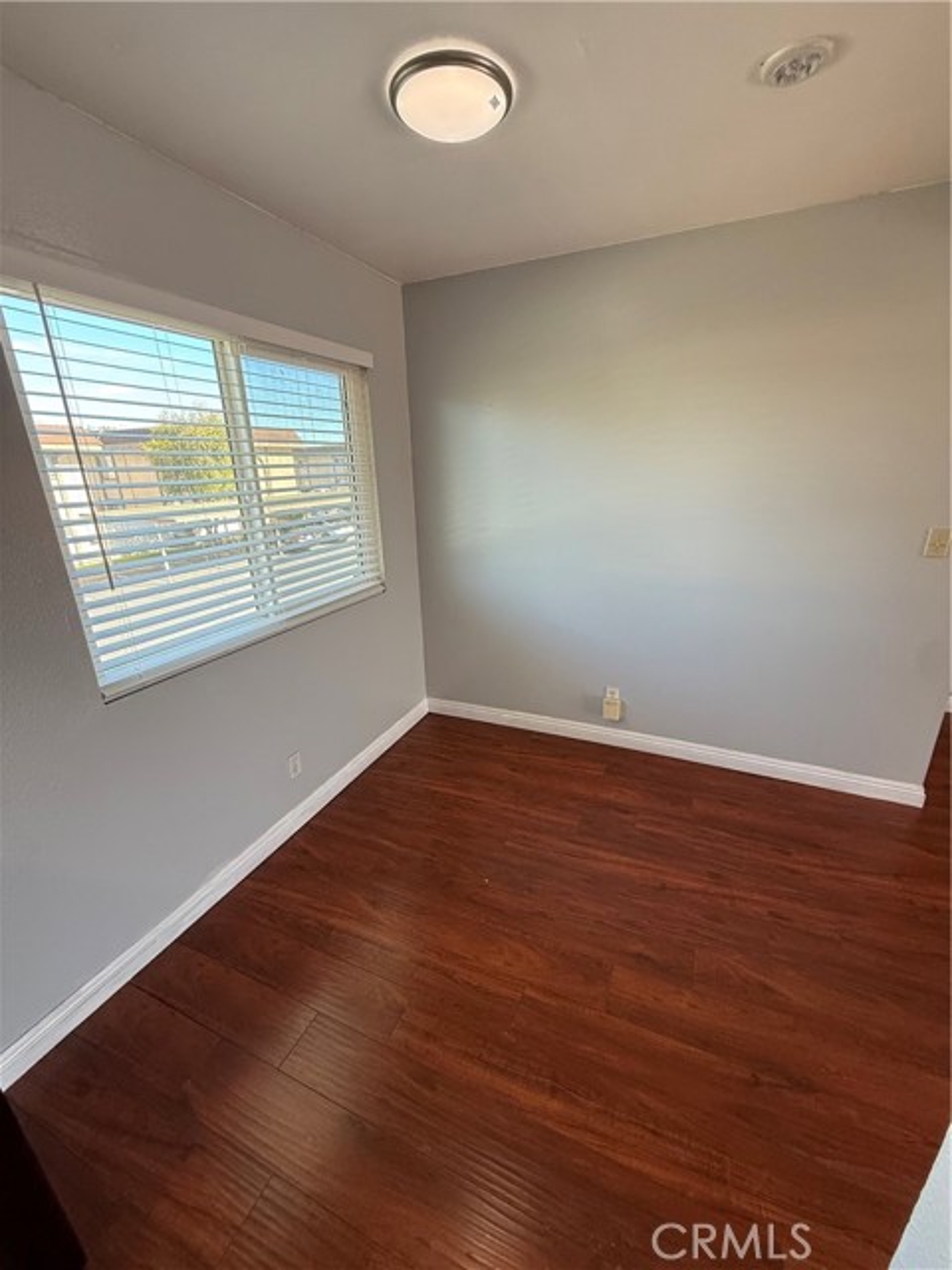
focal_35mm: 14
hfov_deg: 85.7
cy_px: 635
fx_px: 513
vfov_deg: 102.1
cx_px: 476
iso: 200
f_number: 2.2
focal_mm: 2.22
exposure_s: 1/120
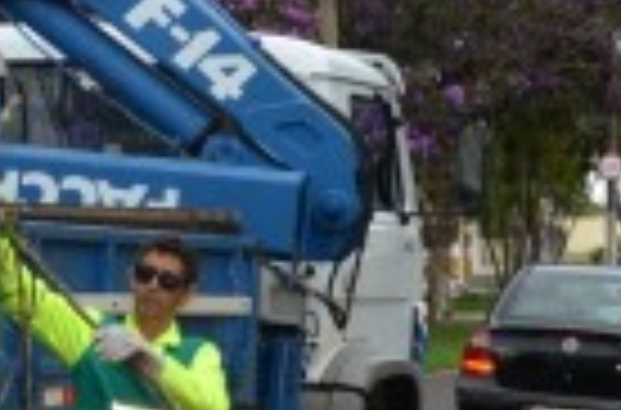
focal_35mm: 189
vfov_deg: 7.2
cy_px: 306
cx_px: -128
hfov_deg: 10.7
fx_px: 3249
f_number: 6.3
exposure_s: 1/200
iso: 100
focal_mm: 24
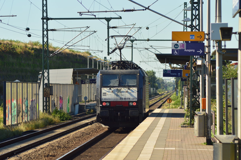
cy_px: 80
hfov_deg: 8.3
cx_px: 120
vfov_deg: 5.5
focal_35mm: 248
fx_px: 1655
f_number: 8
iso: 200
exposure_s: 1/400
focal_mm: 165
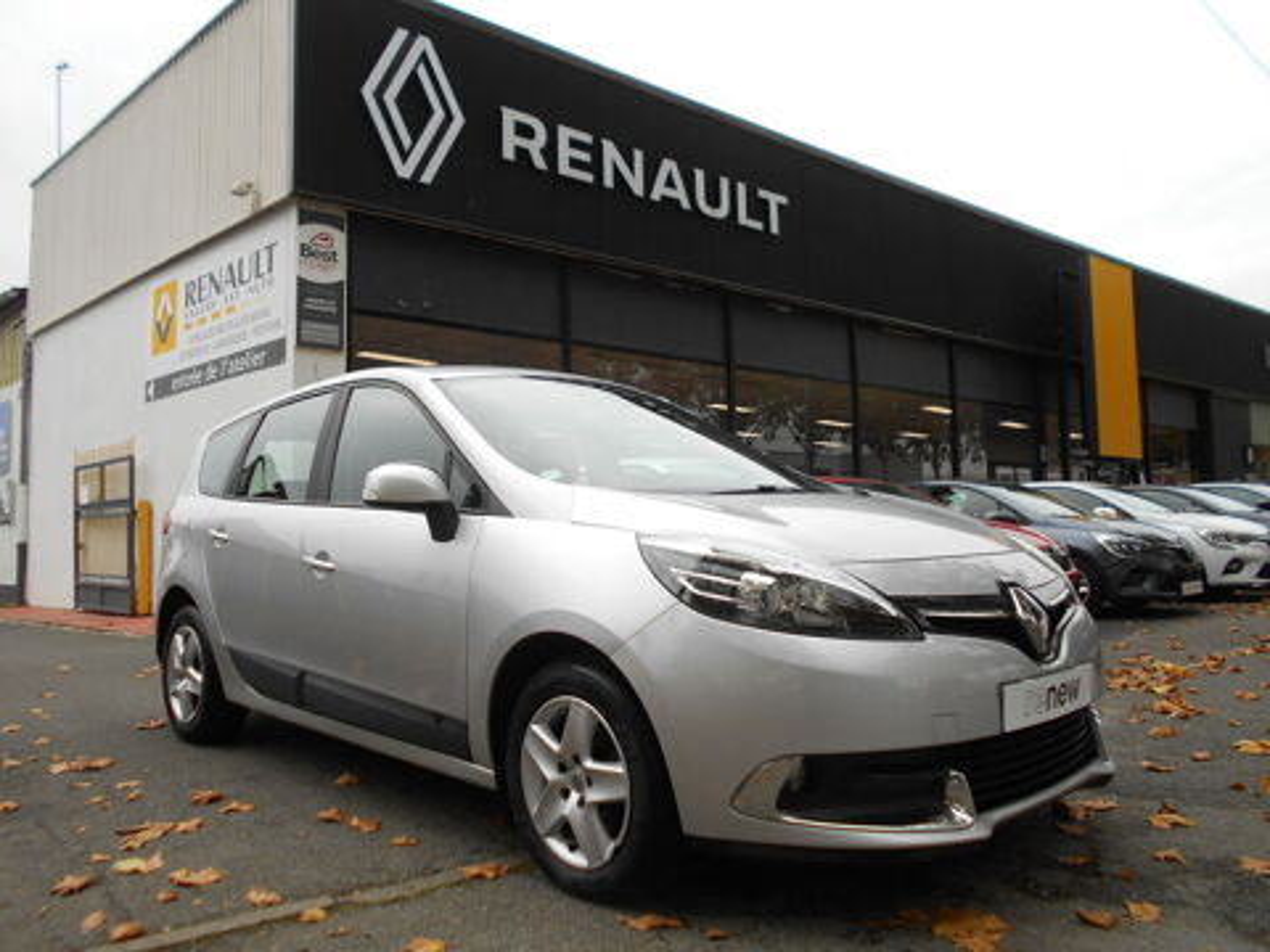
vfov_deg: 53.1
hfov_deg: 67.3
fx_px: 954
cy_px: 476
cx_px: 635
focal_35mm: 26
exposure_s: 1/250
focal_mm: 4.6
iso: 80
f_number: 3.2
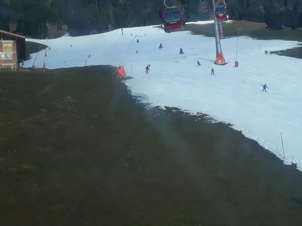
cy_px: 49
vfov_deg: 25.7
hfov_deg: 33.8
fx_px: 489
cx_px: 216
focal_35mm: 56
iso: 40
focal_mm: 3.71
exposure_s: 1/808
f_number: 1.7
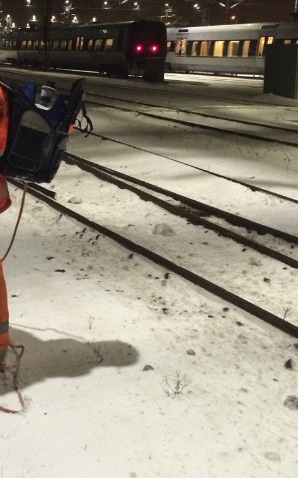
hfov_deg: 28.6
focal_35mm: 43
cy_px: 236
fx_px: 559
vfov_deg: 46.2
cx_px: 26
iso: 500
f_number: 2.2
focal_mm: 4.12
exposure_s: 1/15
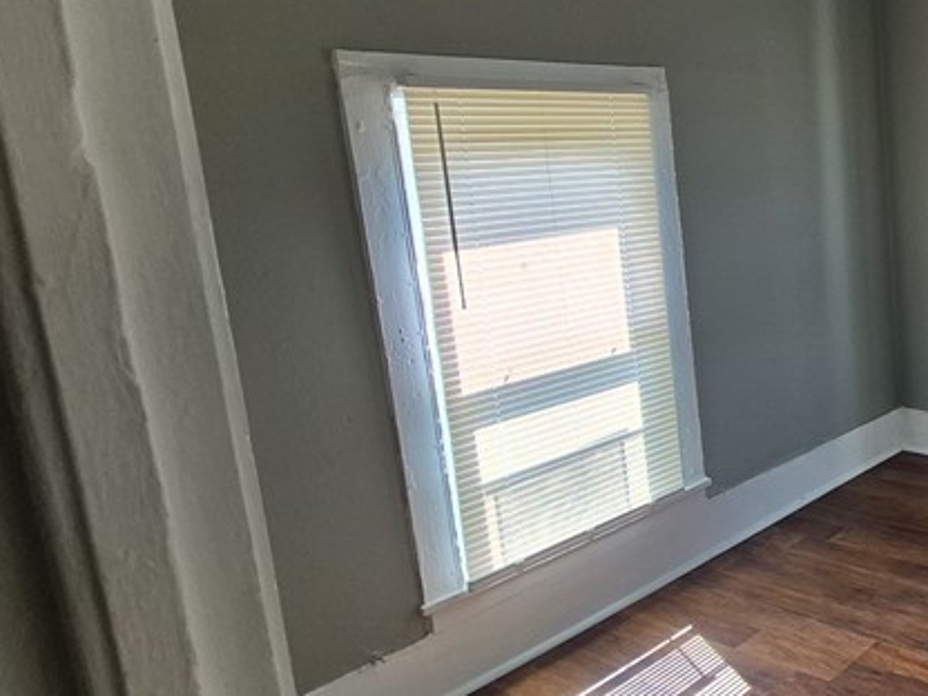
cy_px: 290
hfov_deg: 42.2
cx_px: 1062
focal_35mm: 32
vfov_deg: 44.0
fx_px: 858
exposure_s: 1/120
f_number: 2.2
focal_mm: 1.74
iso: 80
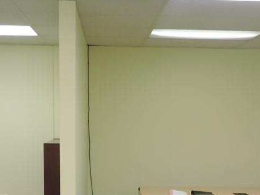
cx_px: 129
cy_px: 173
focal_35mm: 59
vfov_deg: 24.1
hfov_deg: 32.7
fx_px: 443
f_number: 3
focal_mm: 4.3
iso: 160
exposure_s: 1/30
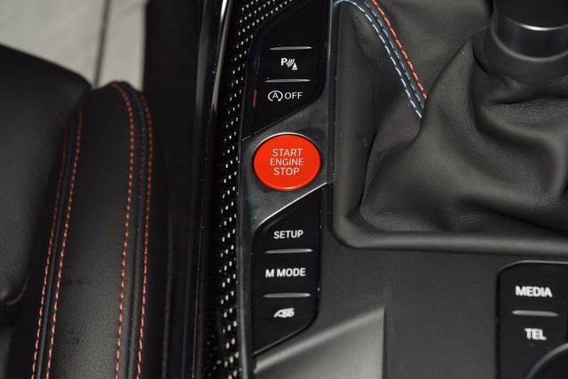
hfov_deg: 19.5
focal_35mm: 105
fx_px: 1657
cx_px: 284
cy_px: 190
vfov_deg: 13.0
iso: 100
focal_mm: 70
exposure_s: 1/125
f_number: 8
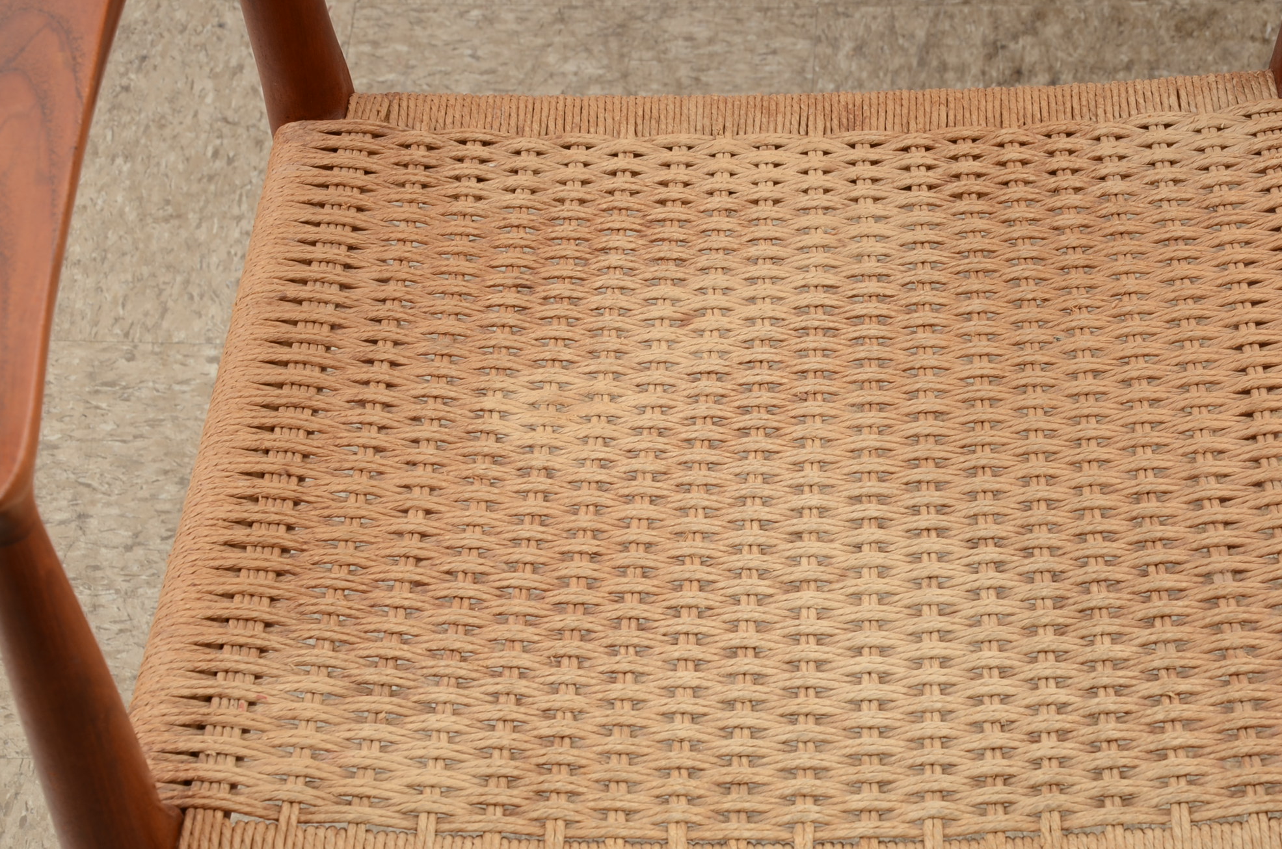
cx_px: 775
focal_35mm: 90
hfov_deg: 22.6
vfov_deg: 15.1
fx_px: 3199
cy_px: 523
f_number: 9
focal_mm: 48
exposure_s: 1/60
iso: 125
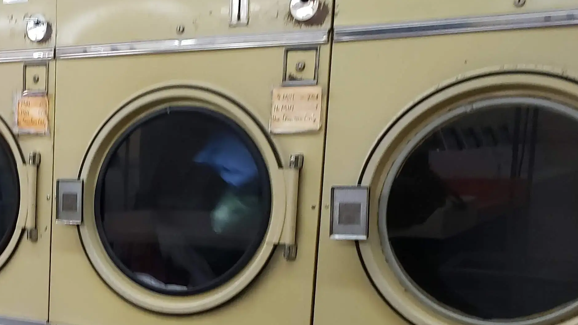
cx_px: -6
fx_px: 935
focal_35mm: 61
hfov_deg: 31.6
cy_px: 310
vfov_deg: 19.3
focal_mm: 4.3
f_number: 2.4
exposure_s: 1/60
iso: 200
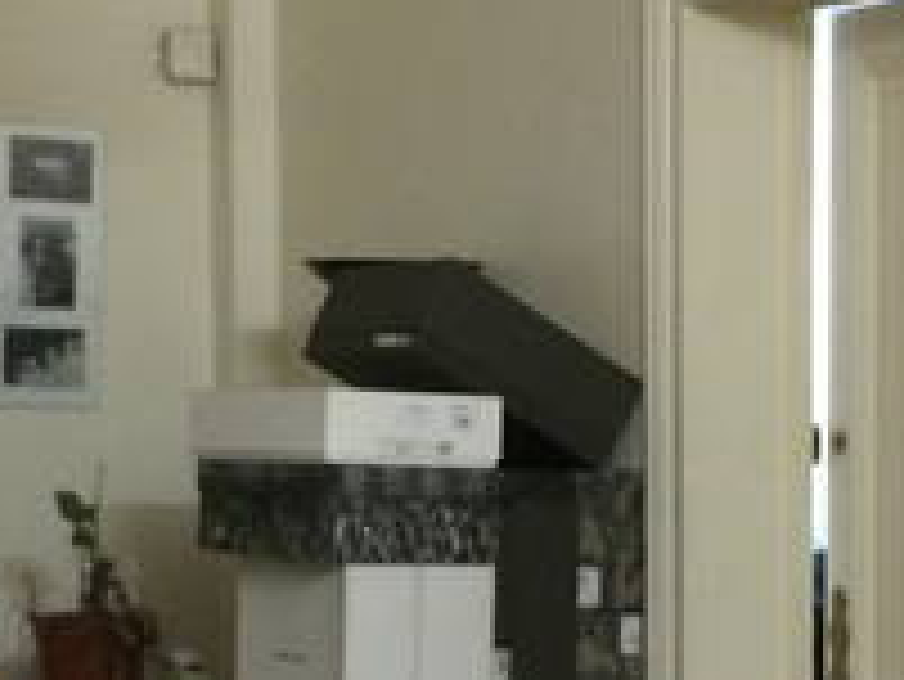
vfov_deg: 12.5
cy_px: 635
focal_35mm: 118
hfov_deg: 16.7
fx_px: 3083
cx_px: 445
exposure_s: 1/15
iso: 320
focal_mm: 4.12
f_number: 2.2
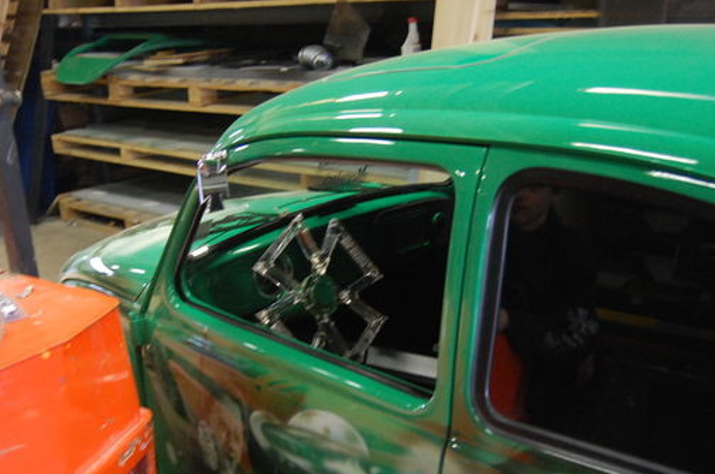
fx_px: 865
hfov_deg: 44.9
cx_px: 318
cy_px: 286
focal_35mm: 44
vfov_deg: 30.5
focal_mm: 23
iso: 1250
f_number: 3.8
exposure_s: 1/8
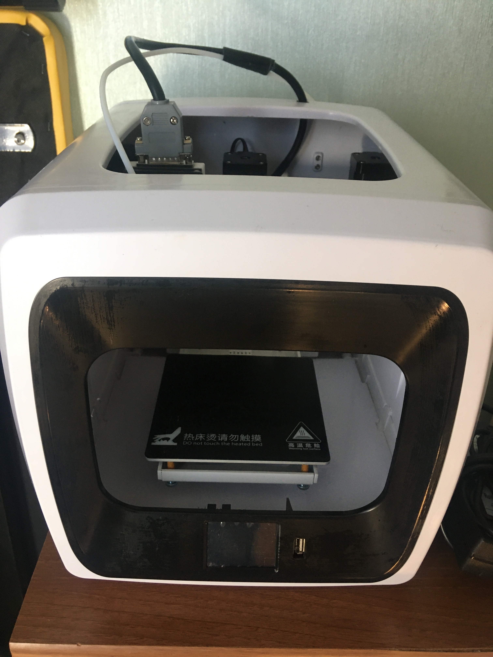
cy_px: 328
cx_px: 246
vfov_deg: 61.7
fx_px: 551
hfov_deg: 48.2
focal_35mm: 29
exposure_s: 1/33
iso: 160
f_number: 2.2
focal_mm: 4.15
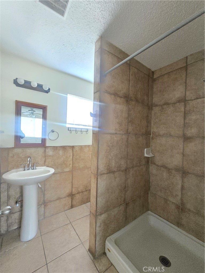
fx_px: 103
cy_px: 136
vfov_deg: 106.2
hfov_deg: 89.9
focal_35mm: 13
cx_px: 102
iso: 2000
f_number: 2.2
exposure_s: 1/24
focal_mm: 2.2
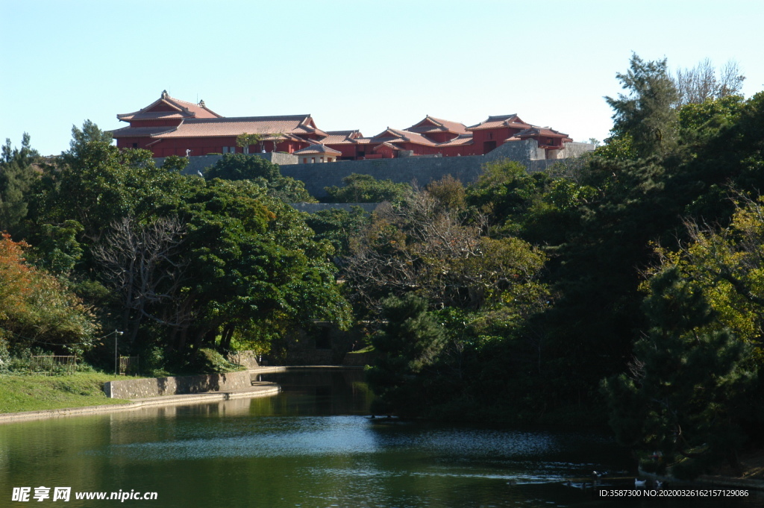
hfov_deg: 20.9
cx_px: 382
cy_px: 254
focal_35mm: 98
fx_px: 2067
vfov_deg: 14.0
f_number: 8
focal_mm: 65
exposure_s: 1/250
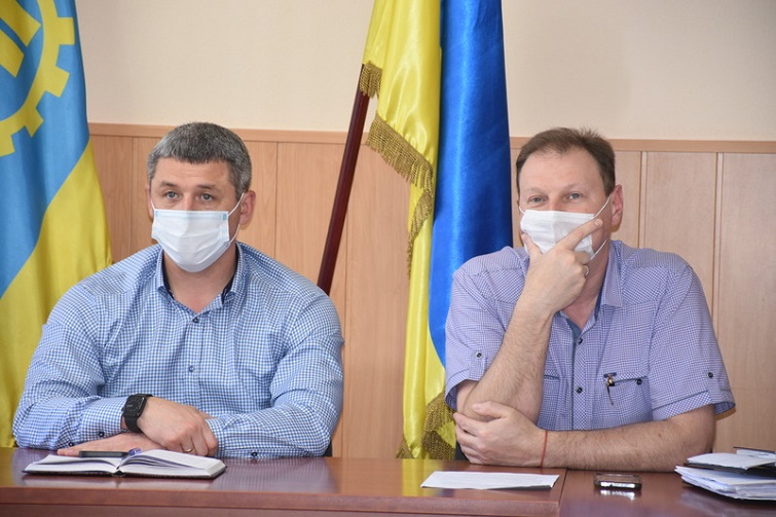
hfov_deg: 9.8
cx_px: 388
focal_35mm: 210
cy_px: 258
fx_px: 4525
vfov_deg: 6.5
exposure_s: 1/60
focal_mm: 140
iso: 1000
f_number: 5.6
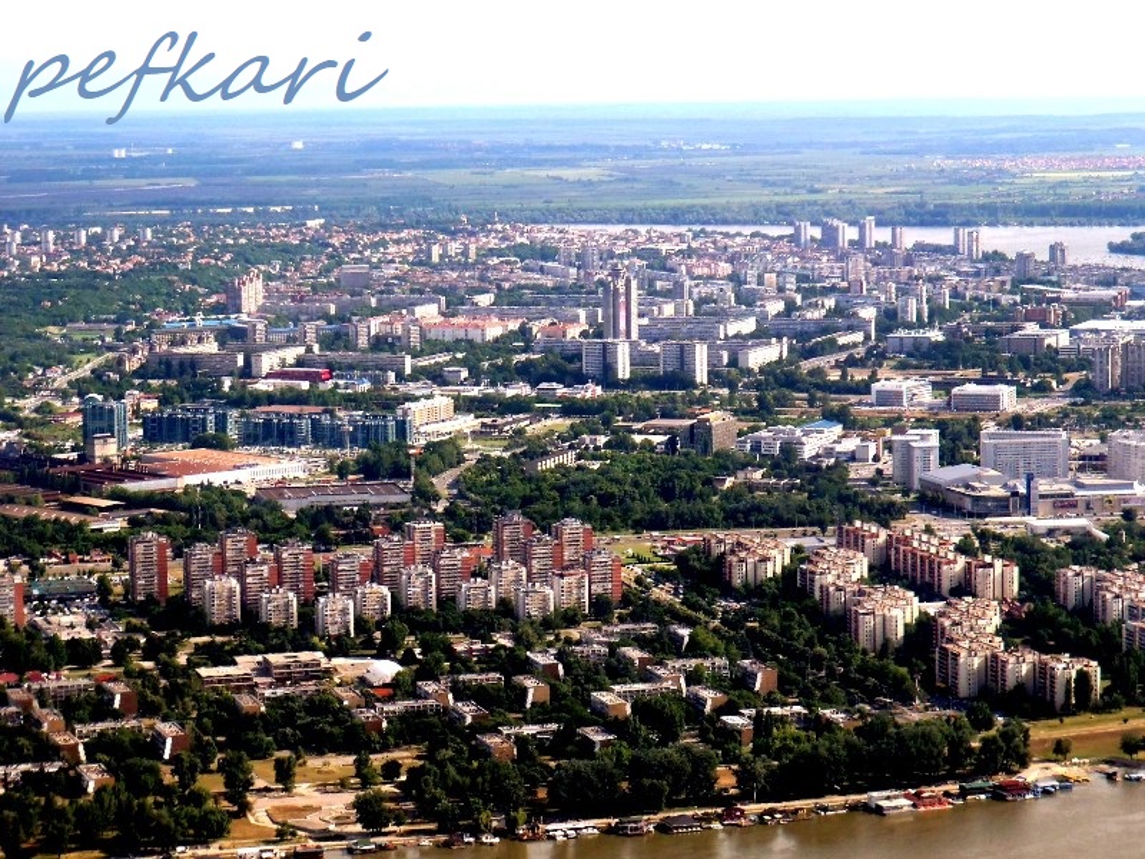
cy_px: 430
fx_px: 3374
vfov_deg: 14.5
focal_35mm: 102
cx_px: 572
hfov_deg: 19.3
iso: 80
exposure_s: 1/200
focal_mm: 18.2
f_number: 5.1
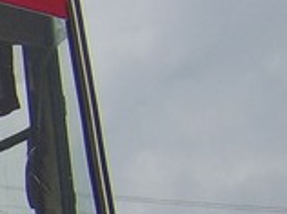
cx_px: -596
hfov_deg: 8.2
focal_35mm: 201
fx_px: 1664
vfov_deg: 7.3
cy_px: 312
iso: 71
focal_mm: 8.13
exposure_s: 1/353
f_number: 4
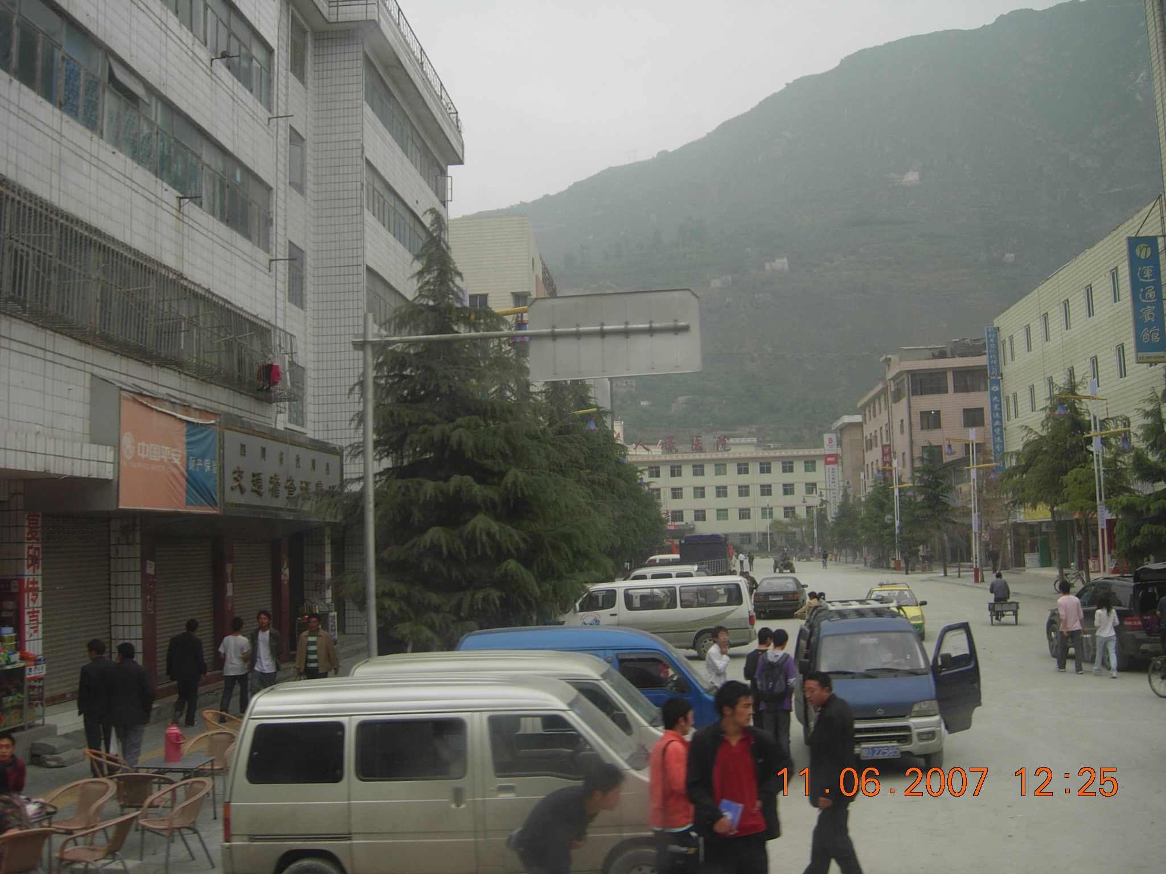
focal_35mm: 36
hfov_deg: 51.4
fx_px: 1213
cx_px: 583
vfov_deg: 39.7
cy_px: 437
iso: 50
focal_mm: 7.5
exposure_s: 1/287
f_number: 2.7
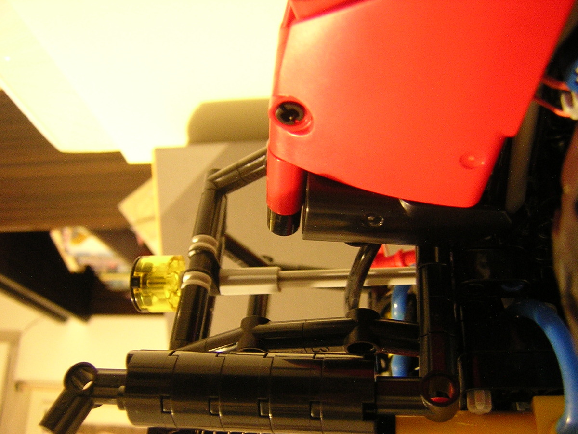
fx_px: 601
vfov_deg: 39.7
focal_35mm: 36
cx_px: 289
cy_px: 217
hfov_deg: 51.4
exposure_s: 1/1.8
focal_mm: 4.7
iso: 400
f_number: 2.6
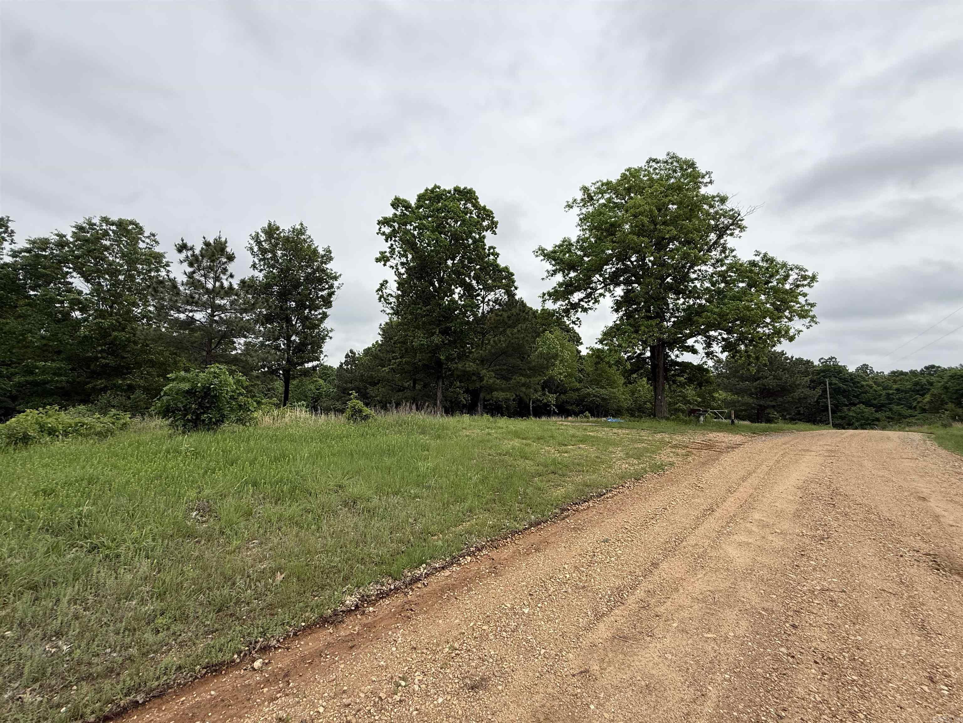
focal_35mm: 14
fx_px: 389
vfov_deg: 85.7
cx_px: 482
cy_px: 362
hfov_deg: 102.1
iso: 50
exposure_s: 1/901
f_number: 2.2
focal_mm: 2.22
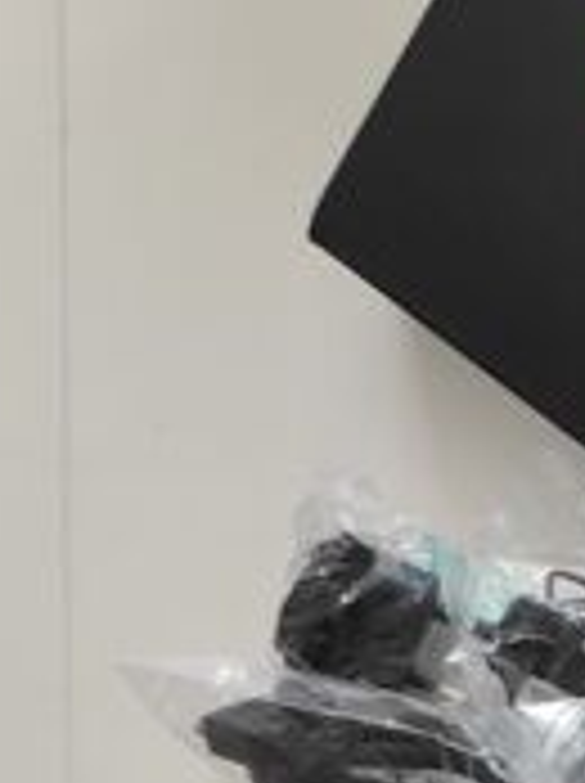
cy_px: 932
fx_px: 2078
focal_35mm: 92
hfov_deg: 14.7
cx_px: 936
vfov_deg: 20.1
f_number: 1.89
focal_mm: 5.43
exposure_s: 1/50
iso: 149
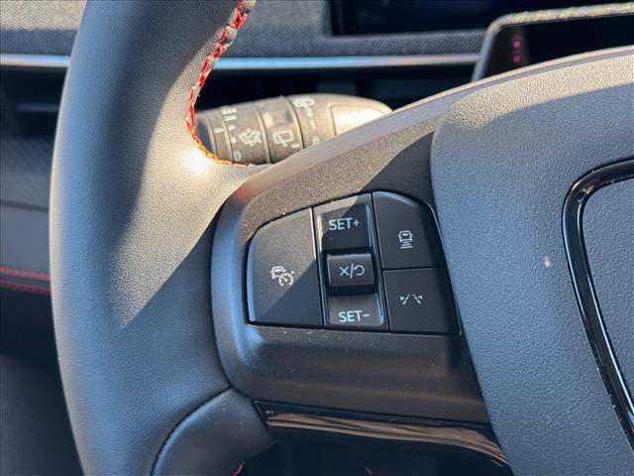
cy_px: 238
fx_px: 879
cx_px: 317
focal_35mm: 48
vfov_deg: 30.3
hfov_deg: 39.7
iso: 80
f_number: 1.78
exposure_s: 1/121
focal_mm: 6.76
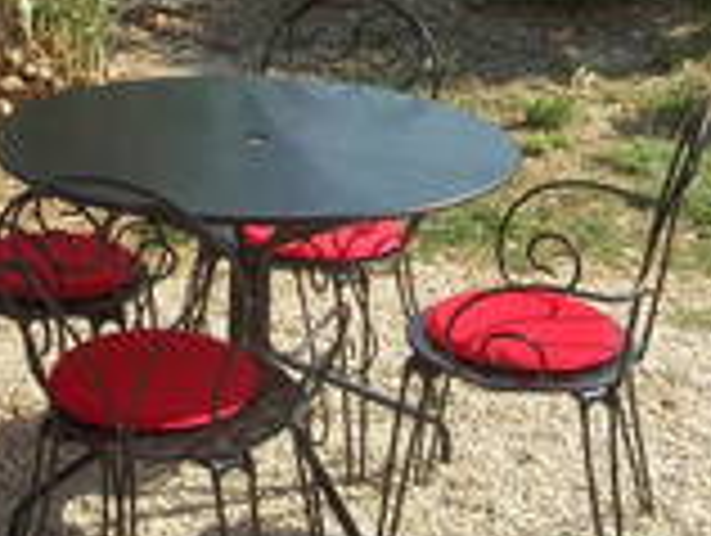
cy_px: -50
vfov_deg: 17.4
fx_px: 1687
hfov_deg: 23.6
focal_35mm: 82
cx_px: 184
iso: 64
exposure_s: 1/100
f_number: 8
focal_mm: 6.5
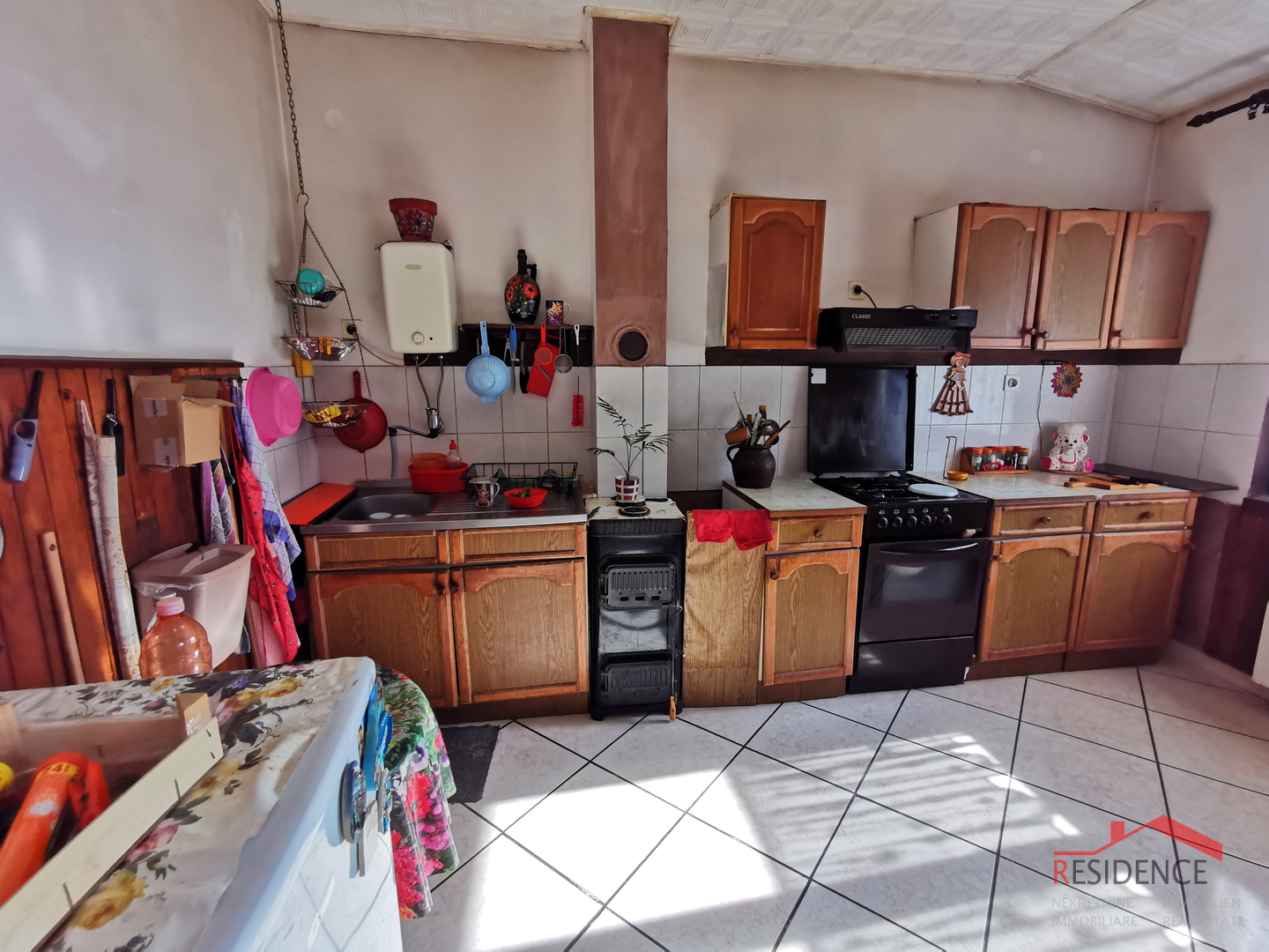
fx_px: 587
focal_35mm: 16
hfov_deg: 94.5
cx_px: 634
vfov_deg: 78.1
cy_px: 476
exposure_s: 1/120
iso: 160
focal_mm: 2.35
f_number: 2.2
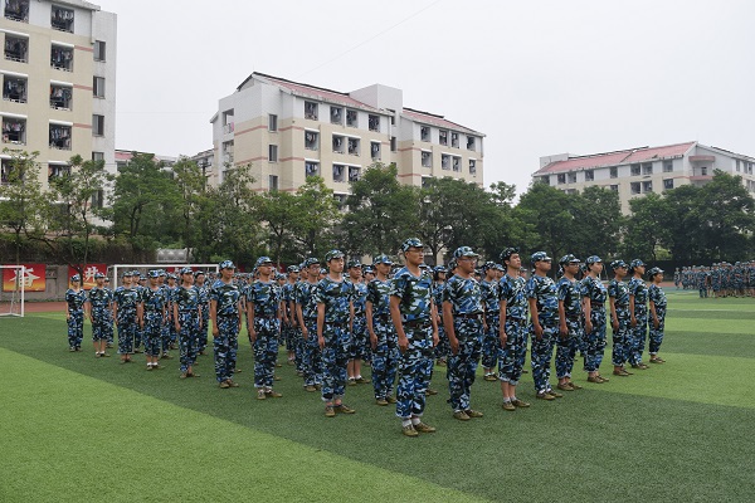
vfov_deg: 43.6
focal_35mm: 30
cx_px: 378
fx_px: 629
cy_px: 252
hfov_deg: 61.9
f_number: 8
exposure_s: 1/250
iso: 250
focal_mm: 20
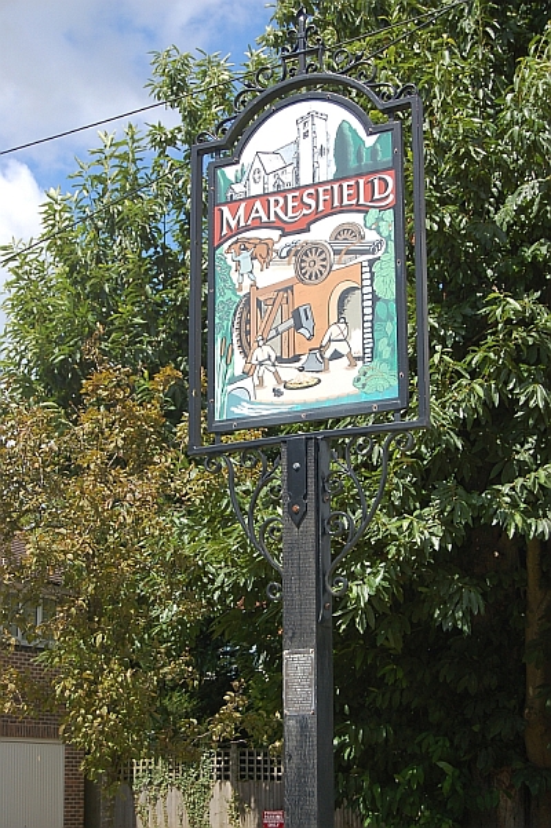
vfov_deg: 31.9
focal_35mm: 63
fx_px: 1448
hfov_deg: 21.5
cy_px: 414
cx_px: 276
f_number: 5.6
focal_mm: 42
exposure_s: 1/500
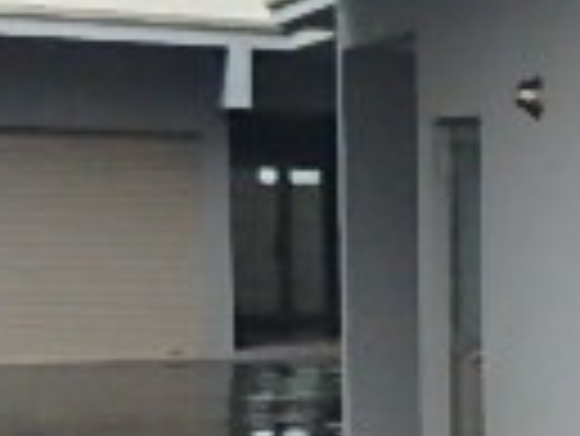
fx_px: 1744
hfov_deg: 13.7
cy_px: 342
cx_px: 1376
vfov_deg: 14.2
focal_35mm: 104
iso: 640
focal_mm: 3.7
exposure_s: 1/250
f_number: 3.5
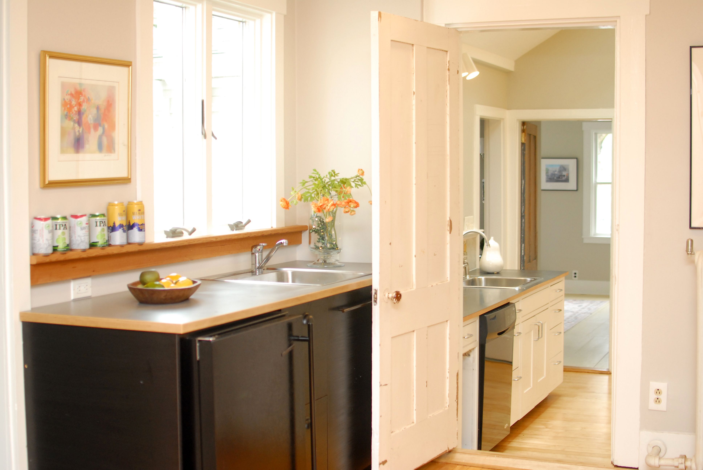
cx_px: 352
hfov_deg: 37.8
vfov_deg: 25.8
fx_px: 1026
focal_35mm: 52
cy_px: 235
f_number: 2.5
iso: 400
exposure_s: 1/200
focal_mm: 35
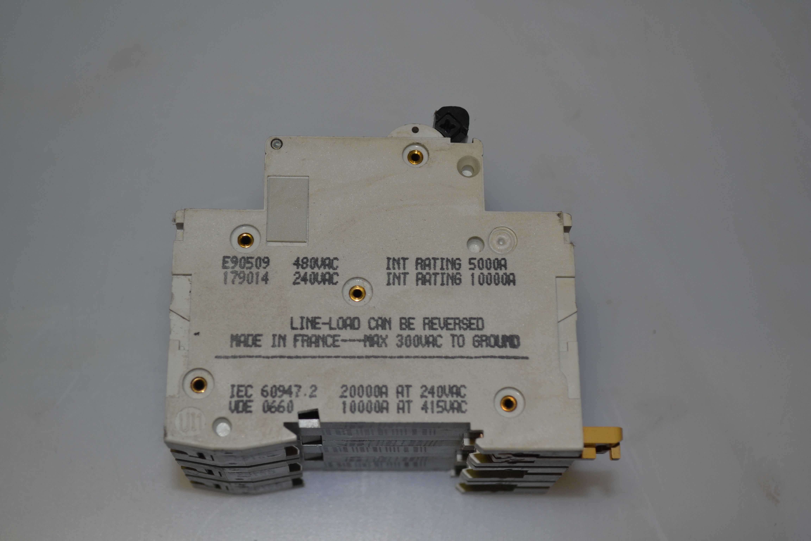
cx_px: 406
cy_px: 270
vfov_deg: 22.6
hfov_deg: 33.4
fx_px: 1352
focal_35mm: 60
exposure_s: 1/60
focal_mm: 40
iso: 220
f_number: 5.3
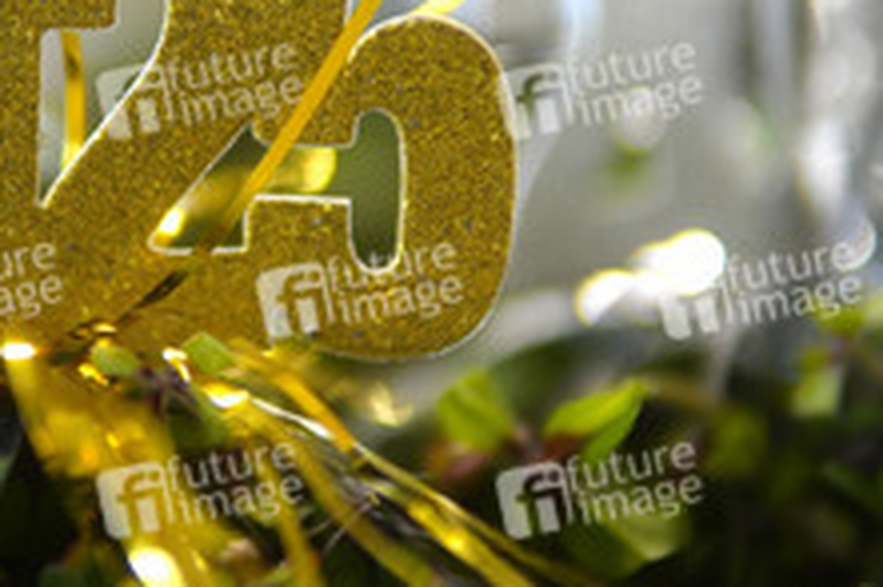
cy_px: 192
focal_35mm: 92
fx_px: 2255
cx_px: 254
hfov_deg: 22.0
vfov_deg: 14.8
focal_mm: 30
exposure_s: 1/60
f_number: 1.4
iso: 320
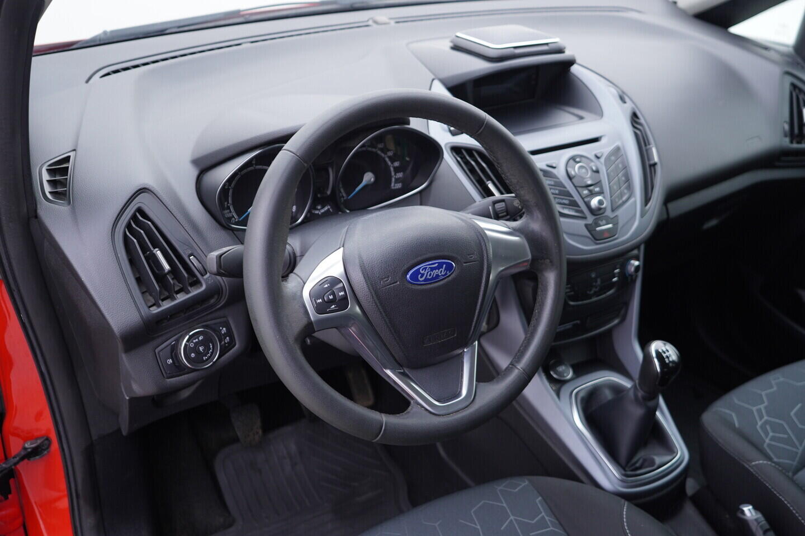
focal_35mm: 36
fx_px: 805
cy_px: 268
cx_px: 402
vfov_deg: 36.9
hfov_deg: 53.1
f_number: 2.8
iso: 200
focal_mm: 24
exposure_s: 1/40
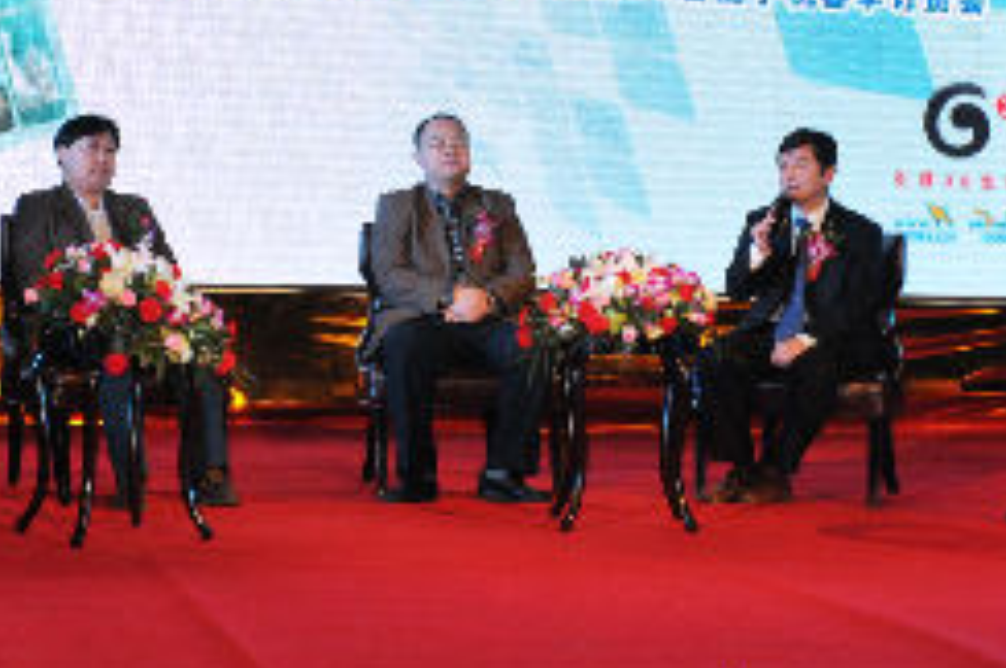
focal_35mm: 81
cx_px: 435
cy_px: 194
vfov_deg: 16.7
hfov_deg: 25.1
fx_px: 2260
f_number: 6.3
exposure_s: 1/160
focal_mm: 22
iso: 640
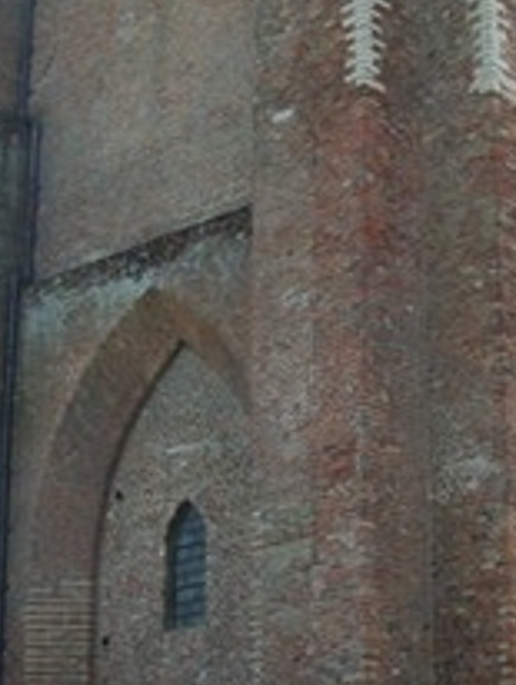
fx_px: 1845
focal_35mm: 93
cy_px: 156
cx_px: 456
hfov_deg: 15.7
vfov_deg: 20.9
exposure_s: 1/500
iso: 80
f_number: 2.9
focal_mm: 5.7
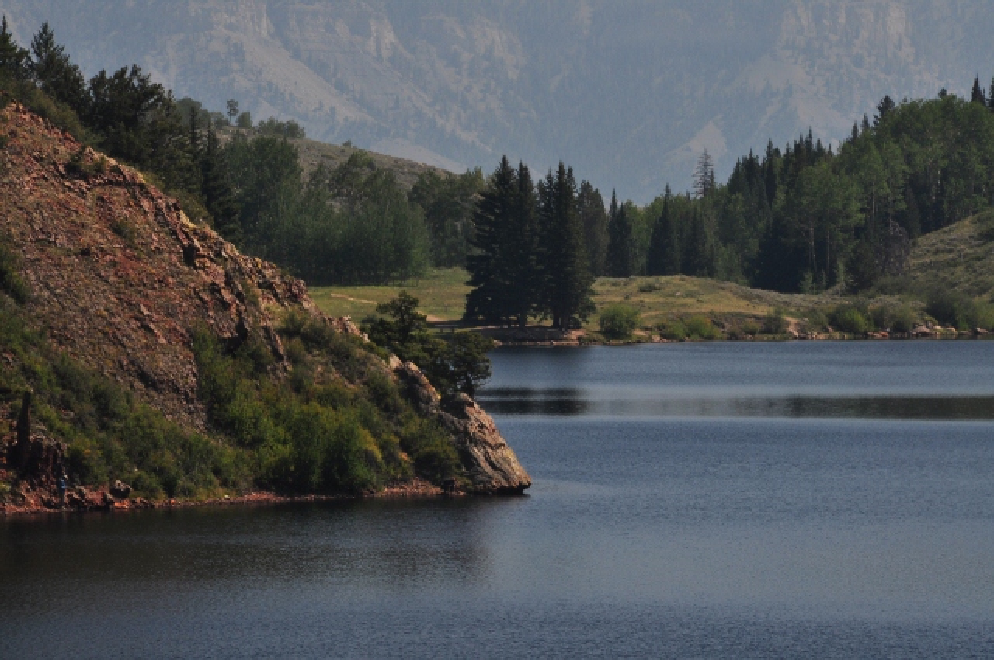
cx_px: 497
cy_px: 330
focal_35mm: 255
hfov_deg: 8.1
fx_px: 7032
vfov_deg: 5.4
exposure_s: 1/90
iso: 200
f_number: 19
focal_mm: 170
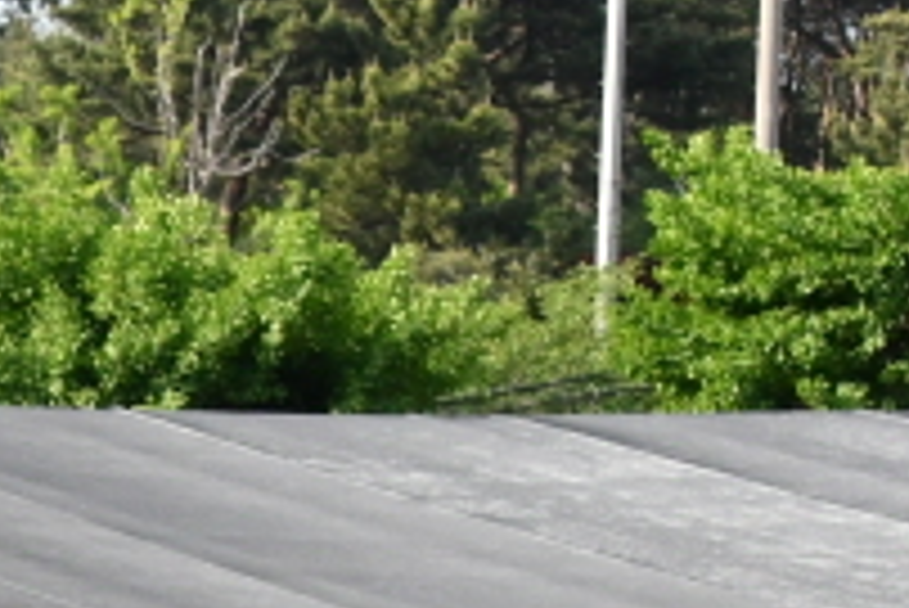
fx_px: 6266
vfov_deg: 5.4
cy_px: 1360
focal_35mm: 248
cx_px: -796
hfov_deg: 8.0
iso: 800
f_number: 13
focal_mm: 32
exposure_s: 1/640
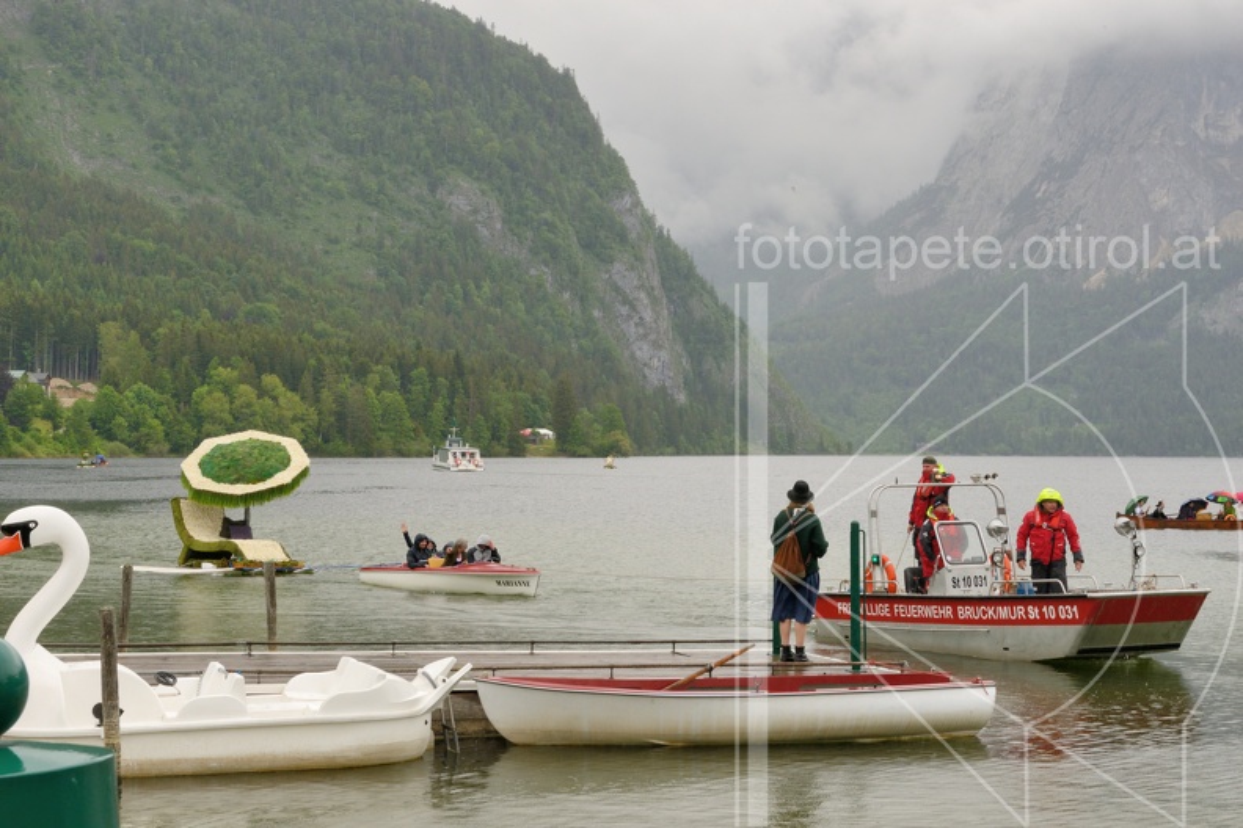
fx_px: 2417
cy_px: 414
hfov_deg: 28.8
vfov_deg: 19.5
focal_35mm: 70
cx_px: 622
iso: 1000
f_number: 22
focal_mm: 70
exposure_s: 1/100
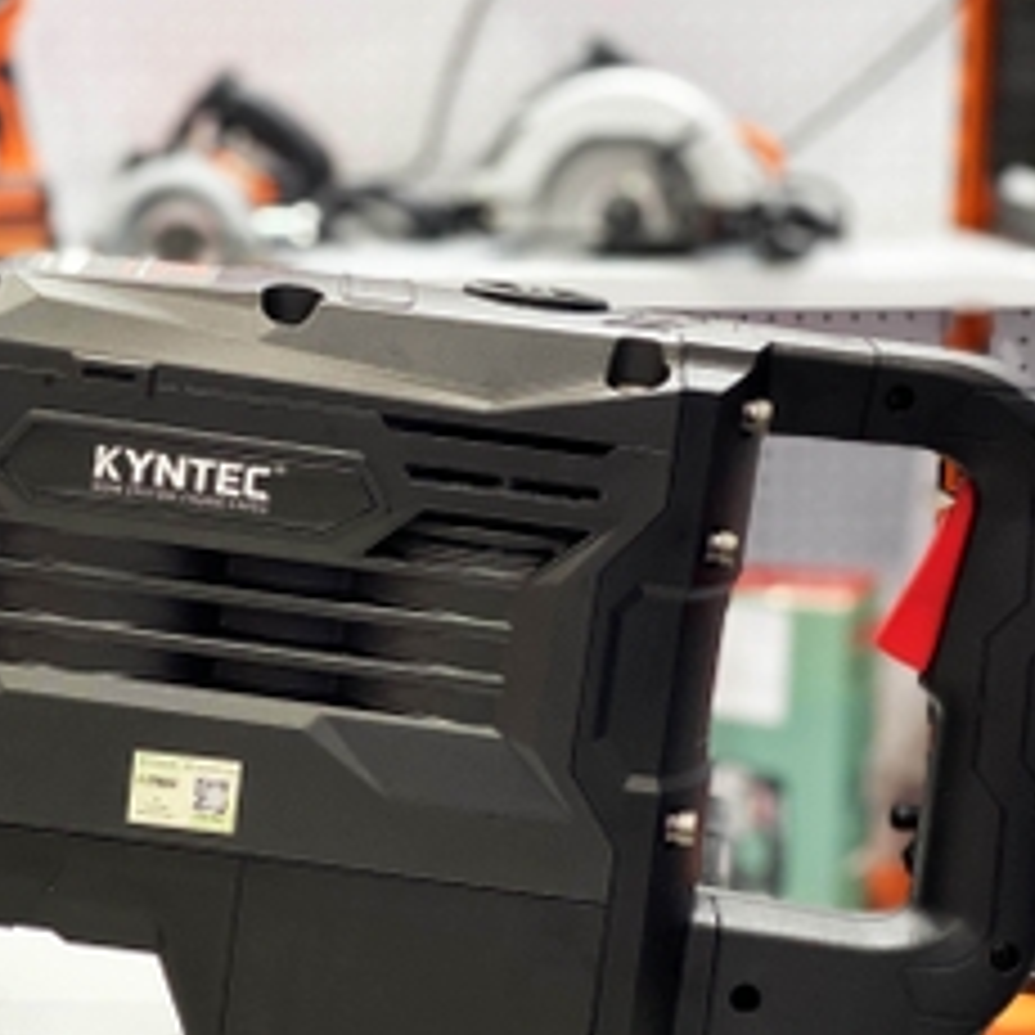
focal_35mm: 96
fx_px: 3247
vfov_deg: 18.1
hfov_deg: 17.9
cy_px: 536
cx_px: 198
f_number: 2
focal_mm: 6
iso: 125
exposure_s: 1/33
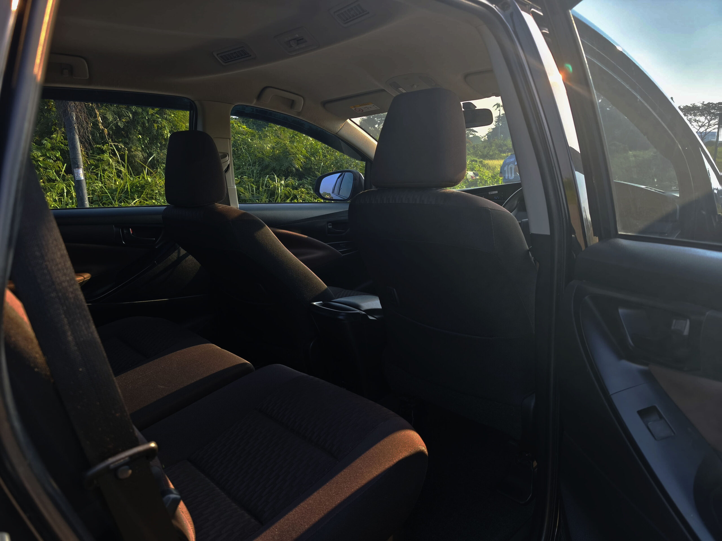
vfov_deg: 58.9
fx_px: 480
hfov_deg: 73.9
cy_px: 270
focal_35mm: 23
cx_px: 361
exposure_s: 1/2663
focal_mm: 6.57
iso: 50
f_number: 1.6
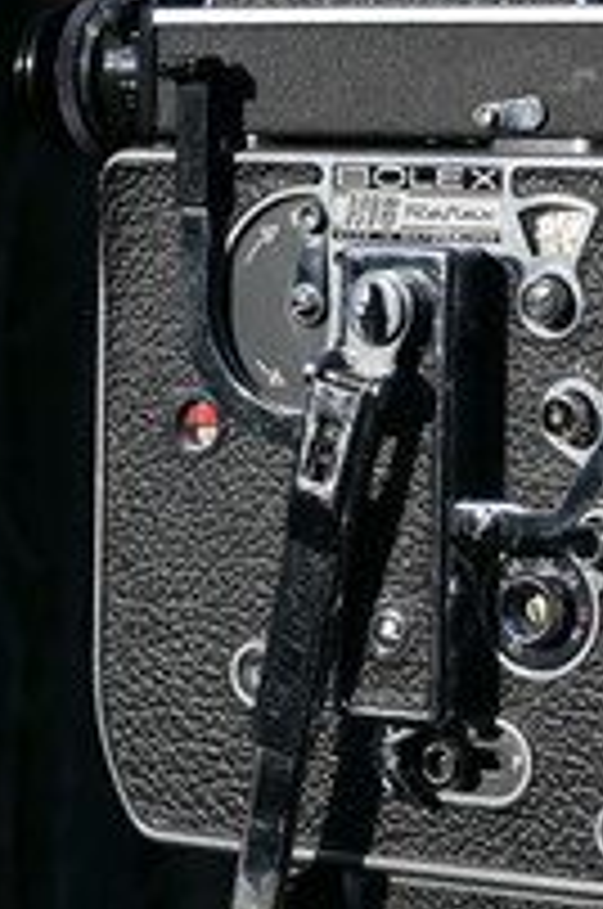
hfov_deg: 11.6
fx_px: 2874
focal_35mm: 114
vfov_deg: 18.0
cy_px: 410
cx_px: 819
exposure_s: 1/320
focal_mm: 50
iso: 100
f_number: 10
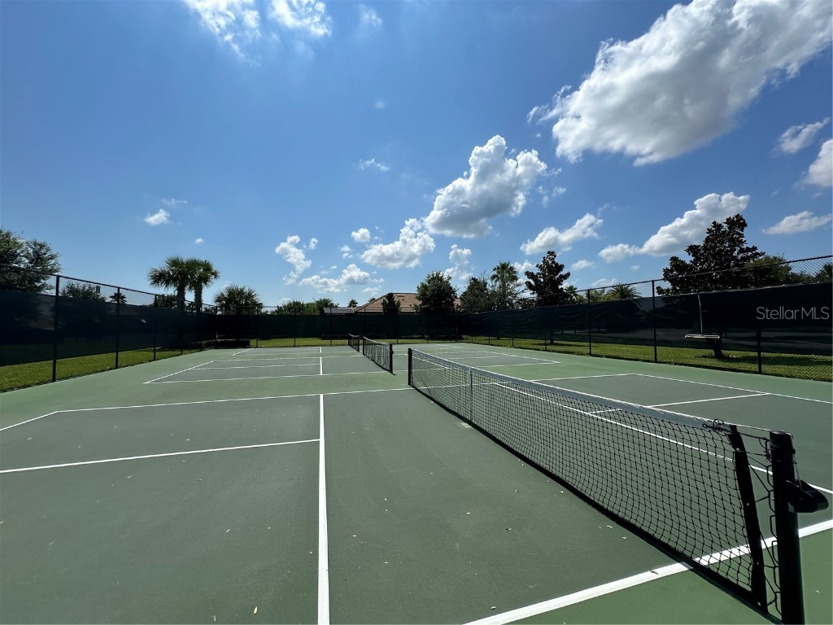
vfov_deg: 85.7
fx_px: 337
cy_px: 312
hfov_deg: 102.1
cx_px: 416
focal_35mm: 14
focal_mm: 2.22
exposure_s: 1/3861
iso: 50
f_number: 2.2
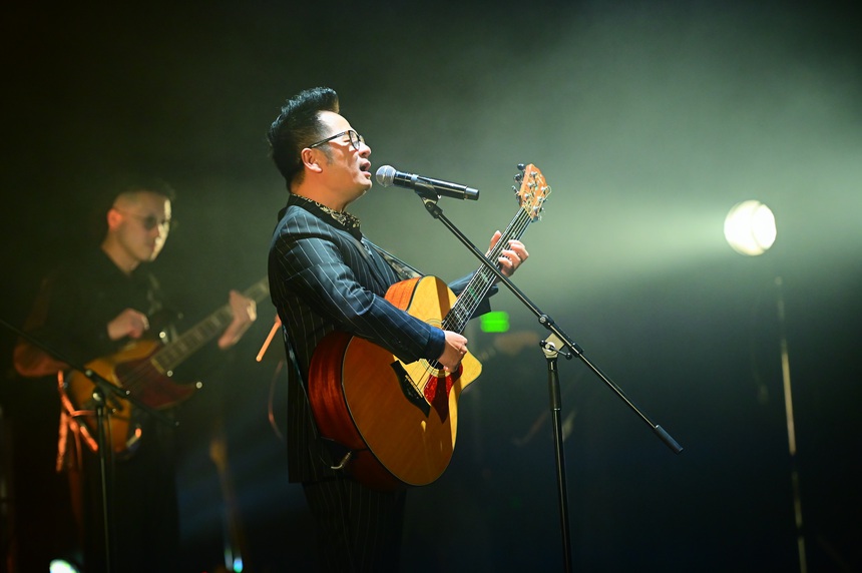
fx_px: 3589
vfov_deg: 9.1
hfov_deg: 13.7
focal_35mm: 150
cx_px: 431
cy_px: 286
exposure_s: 1/500
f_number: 2.8
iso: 6400
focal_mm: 150
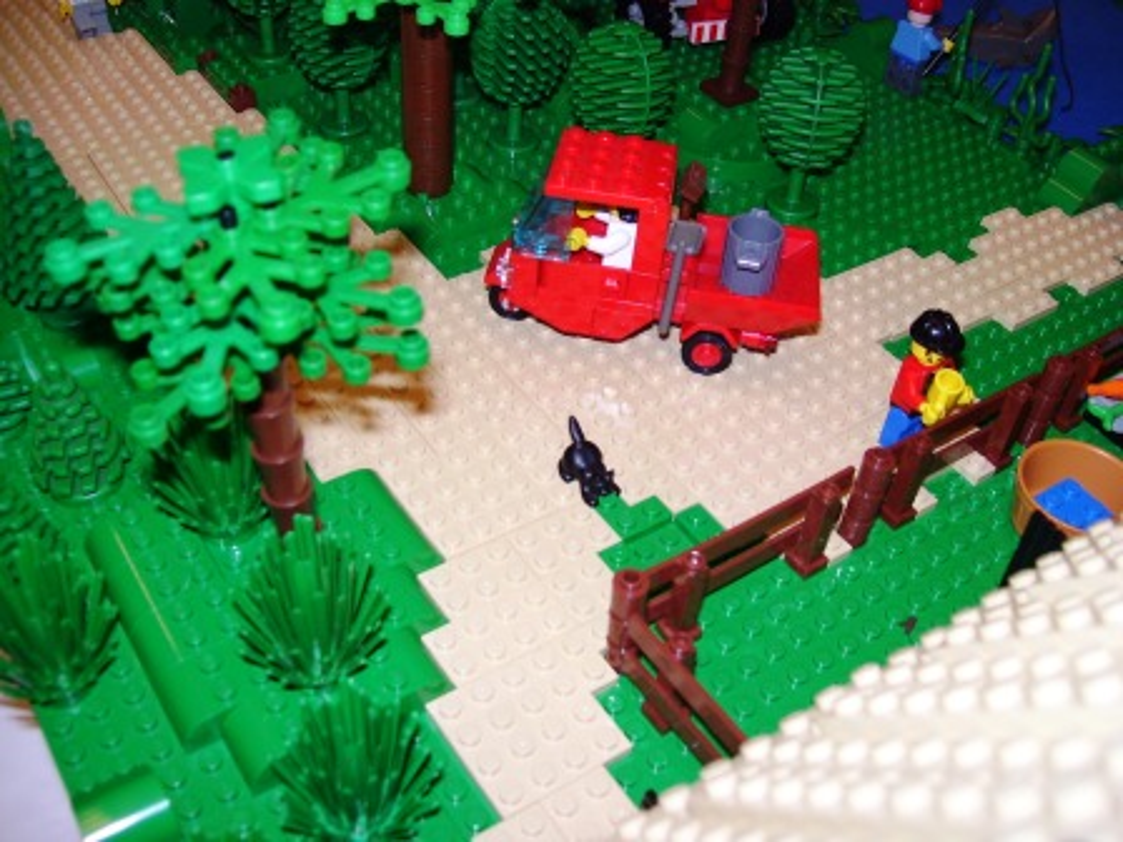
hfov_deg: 51.4
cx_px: 562
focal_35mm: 36
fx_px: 1168
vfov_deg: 39.7
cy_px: 421
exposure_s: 1/60
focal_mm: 6
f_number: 2.7
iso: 80
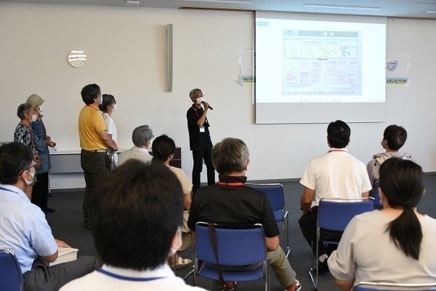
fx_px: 472
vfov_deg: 34.2
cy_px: 146
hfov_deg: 49.6
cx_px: 218
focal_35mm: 39
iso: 500
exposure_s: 1/60
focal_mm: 26
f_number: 4
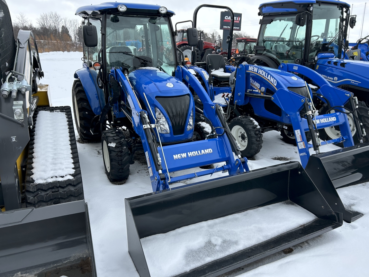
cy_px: 138
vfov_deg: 53.1
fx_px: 277
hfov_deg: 67.3
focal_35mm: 26
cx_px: 184
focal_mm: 5.7
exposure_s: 1/1280
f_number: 1.5
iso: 50
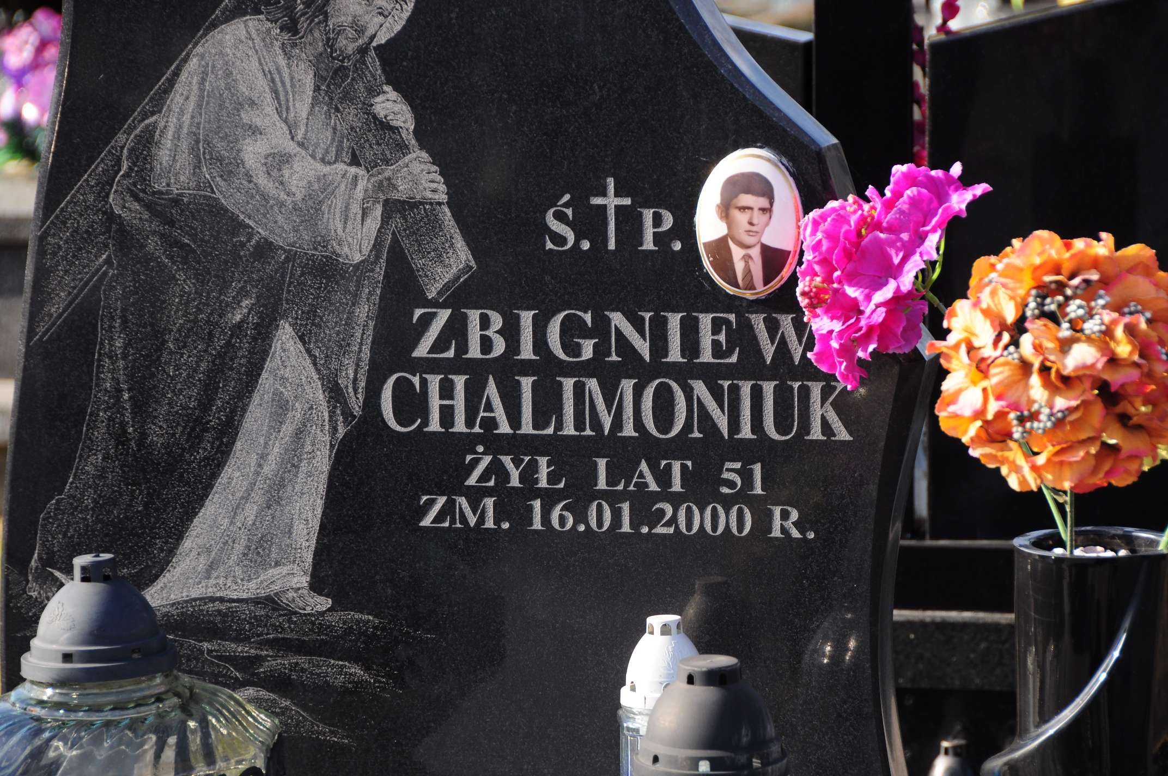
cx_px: 584
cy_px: 388
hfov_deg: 10.6
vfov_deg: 7.0
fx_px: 6319
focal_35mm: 195
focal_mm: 130
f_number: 7.1
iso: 200
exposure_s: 1/250
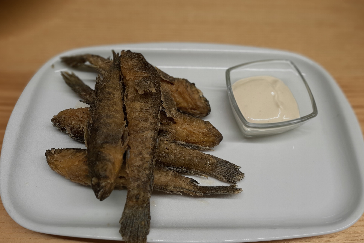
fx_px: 283
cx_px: 181
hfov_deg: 65.5
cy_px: 133
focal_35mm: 28
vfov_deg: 46.3
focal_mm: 3.93
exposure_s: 1/109
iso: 40
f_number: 1.7
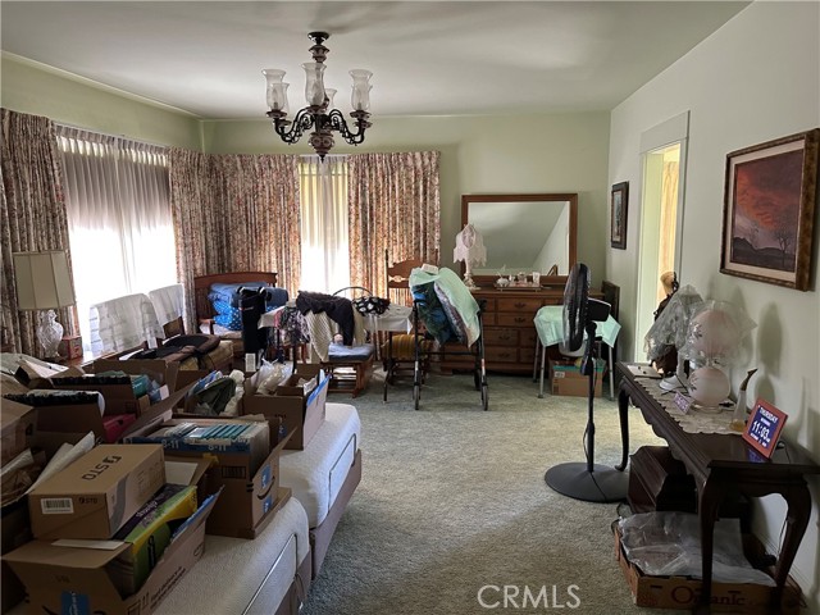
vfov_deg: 56.8
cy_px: 308
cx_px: 410
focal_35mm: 24
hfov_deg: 71.6
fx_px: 569
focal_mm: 6.86
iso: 400
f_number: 1.78
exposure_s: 1/60
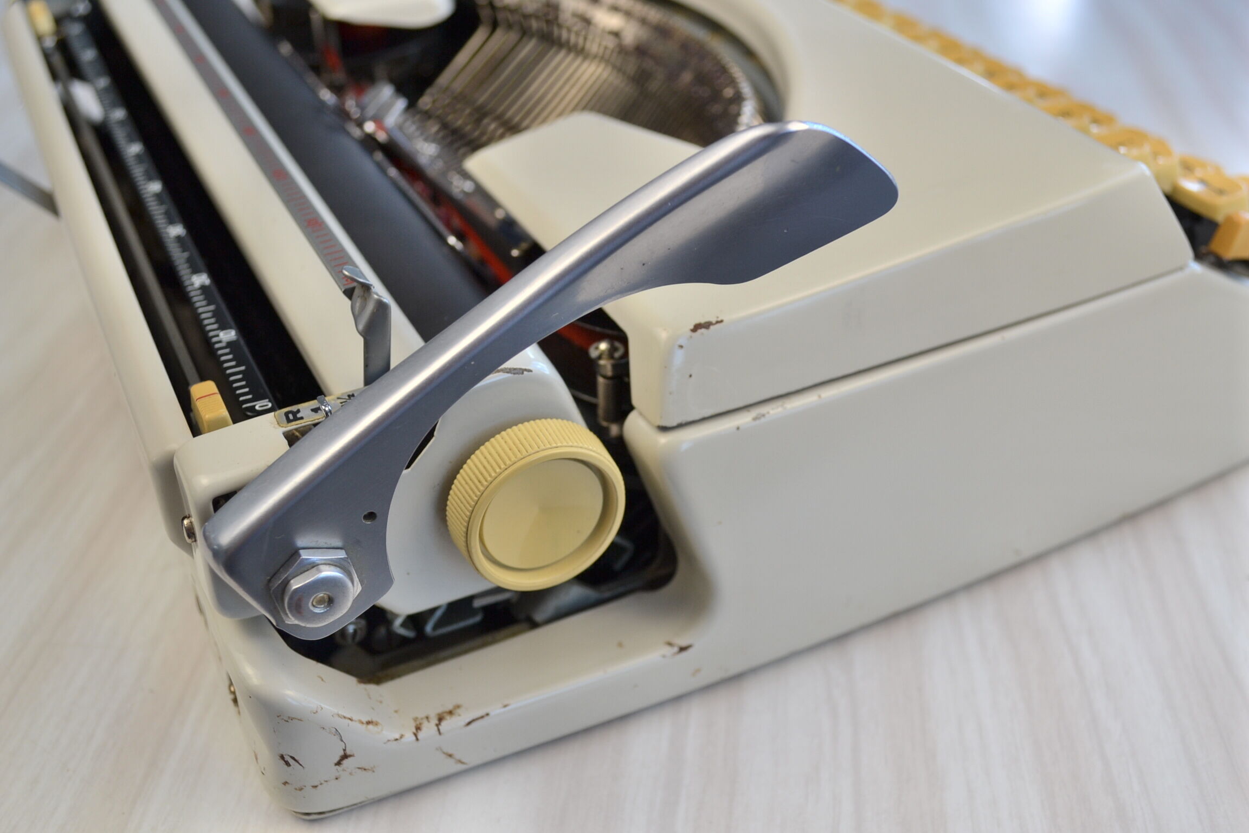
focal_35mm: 39
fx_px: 1353
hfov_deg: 49.6
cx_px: 624
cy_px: 416
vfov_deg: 34.2
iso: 220
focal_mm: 26
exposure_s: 1/125
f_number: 5.6
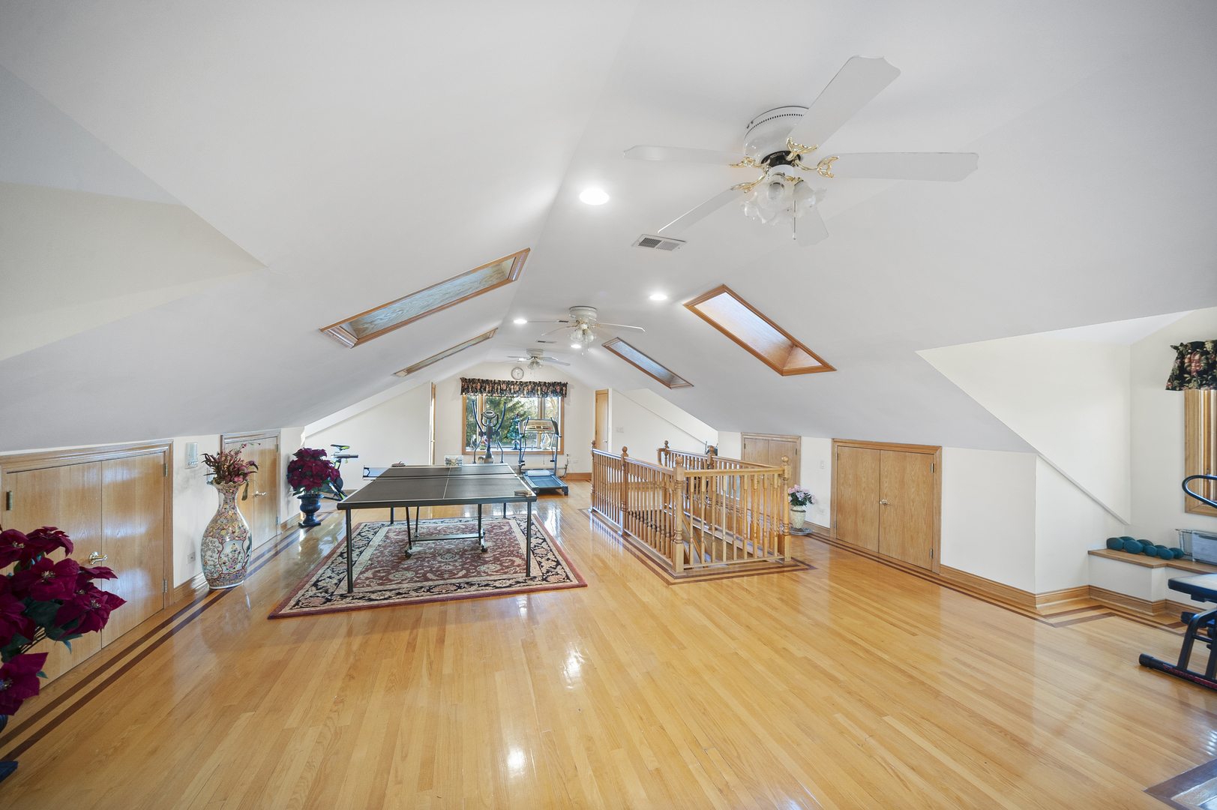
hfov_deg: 104.3
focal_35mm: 14
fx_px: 473
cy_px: 405
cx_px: 608
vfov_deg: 81.1
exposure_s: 1/5
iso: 400
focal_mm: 14
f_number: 8
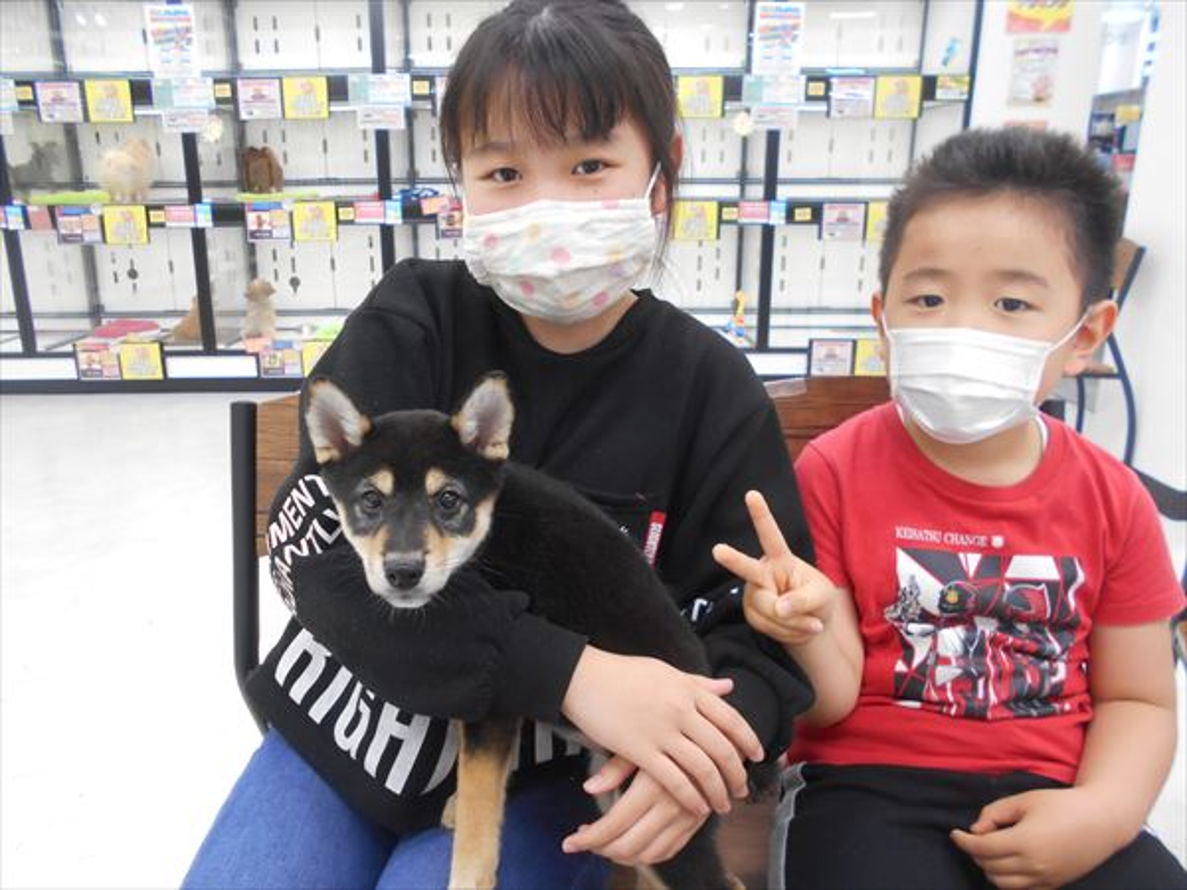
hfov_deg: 67.3
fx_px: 892
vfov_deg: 53.1
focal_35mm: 26
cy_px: 445
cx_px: 594
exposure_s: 1/30
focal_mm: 4.6
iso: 200
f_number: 3.2
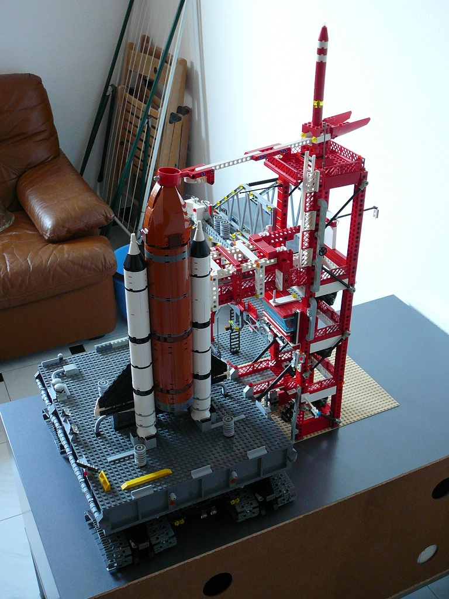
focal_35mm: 41
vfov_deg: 45.8
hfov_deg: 35.1
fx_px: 709
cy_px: 300
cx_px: 224
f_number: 3.1
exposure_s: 1/10
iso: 200
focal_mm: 6.1
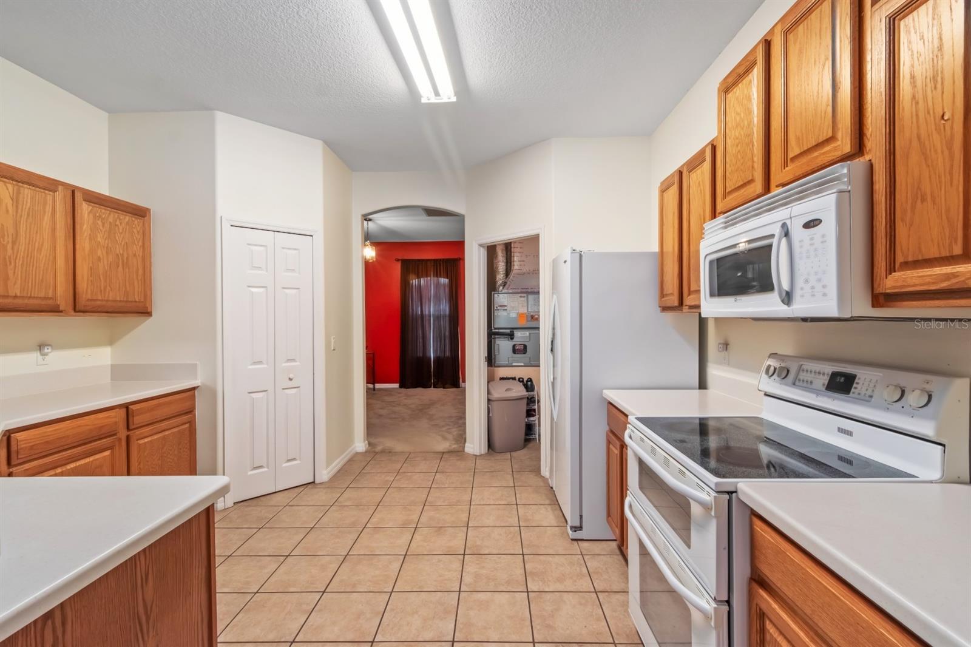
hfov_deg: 100.4
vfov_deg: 77.3
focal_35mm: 15
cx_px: 486
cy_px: 324
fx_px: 404
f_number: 9
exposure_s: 1/2
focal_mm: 10
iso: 250
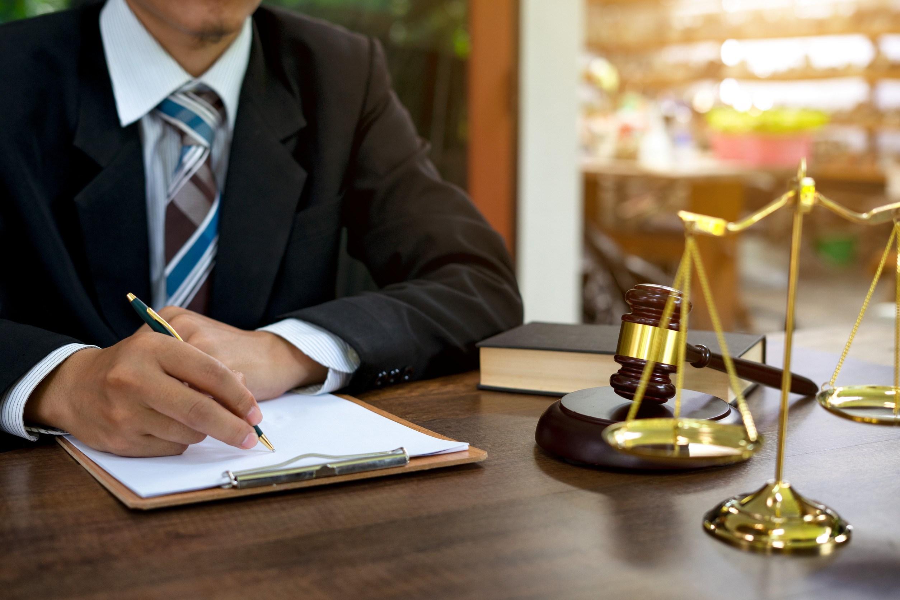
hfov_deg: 39.6
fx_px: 1250
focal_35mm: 50
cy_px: 300
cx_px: 450
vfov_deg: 27.0
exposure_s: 1/125
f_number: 3.5
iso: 400
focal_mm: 50
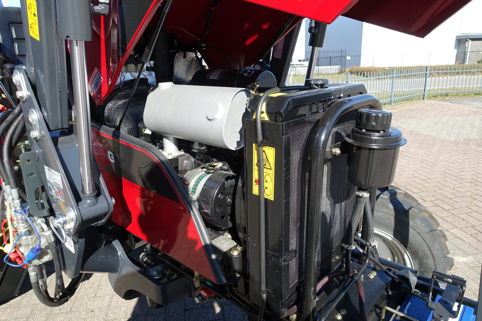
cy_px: 160
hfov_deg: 73.7
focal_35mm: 24
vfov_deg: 53.1
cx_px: 241
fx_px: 321
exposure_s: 1/320
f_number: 4
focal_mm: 8.8
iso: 125
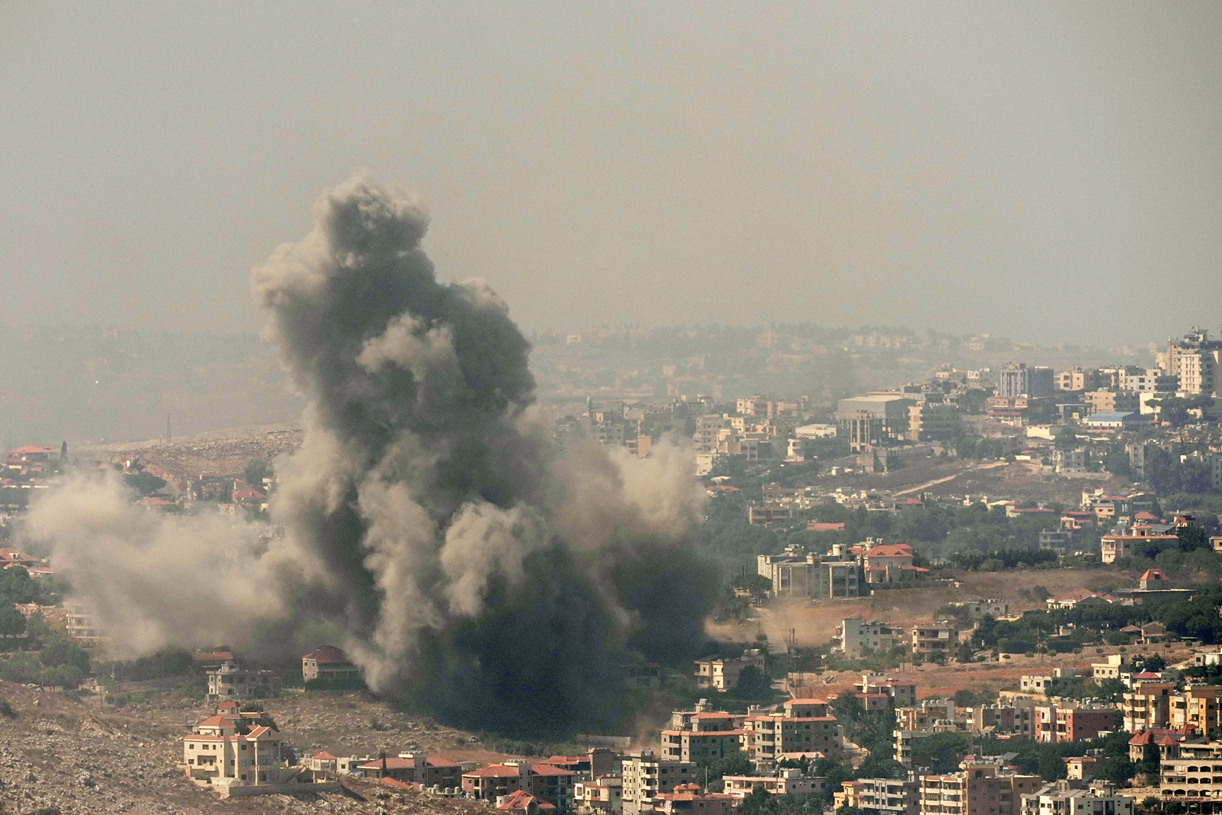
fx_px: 23318
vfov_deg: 2.0
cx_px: 609
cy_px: 448
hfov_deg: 3.0
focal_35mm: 687
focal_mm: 600
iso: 320
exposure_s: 1/4000
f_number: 6.3
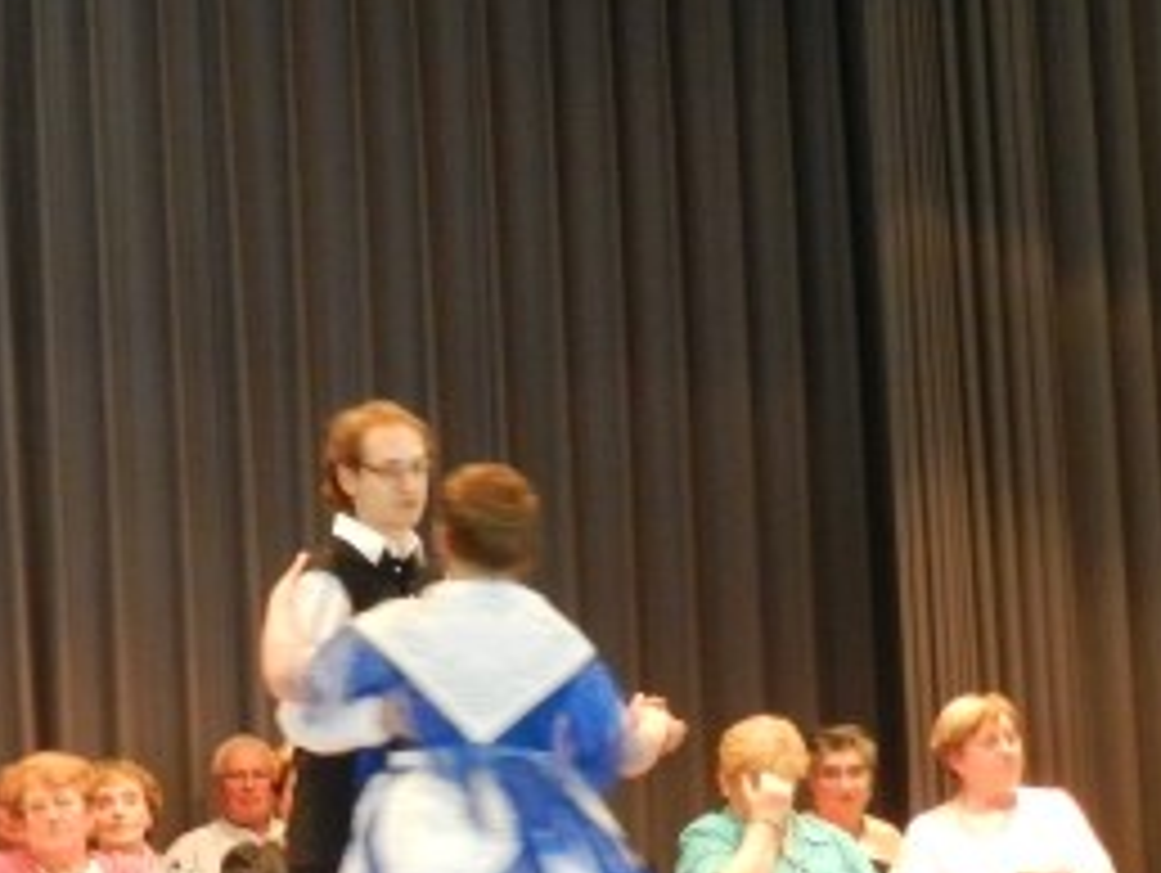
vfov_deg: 13.0
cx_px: 22
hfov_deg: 16.9
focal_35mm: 114
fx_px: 3827
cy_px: 567
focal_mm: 8.1
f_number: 4.2
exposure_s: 1/30
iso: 800
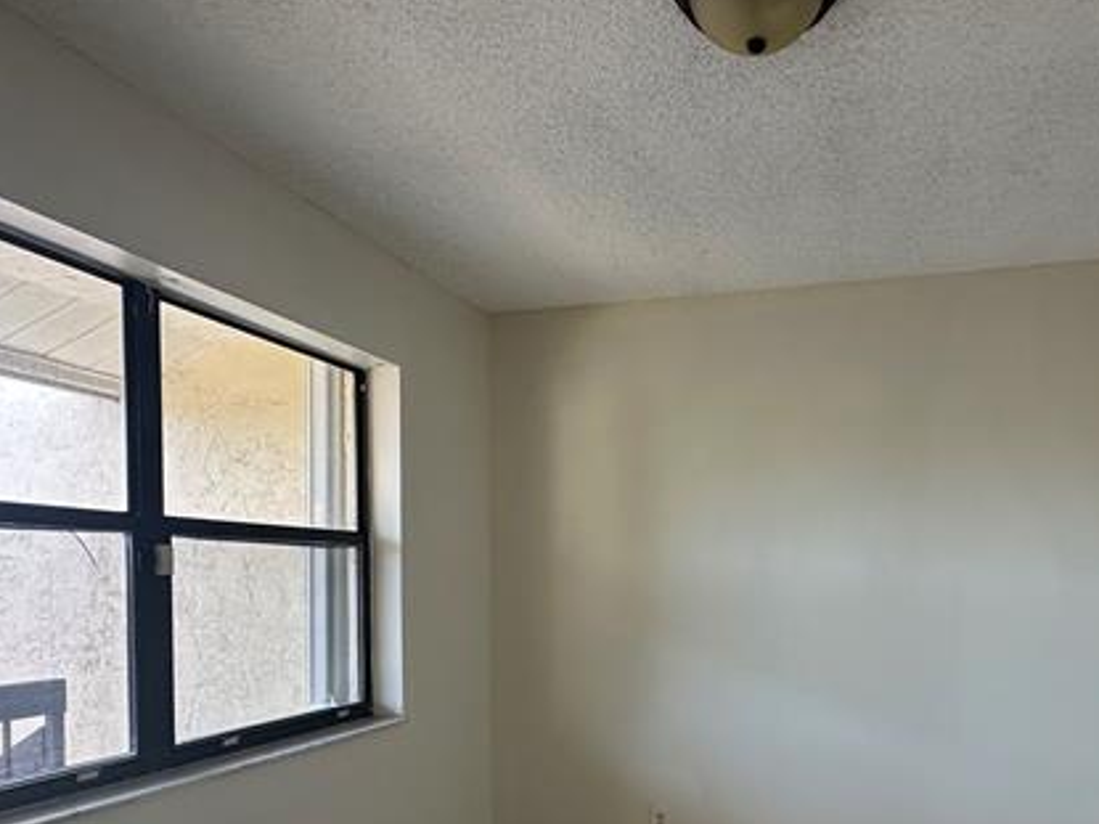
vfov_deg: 49.5
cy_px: 607
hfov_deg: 64.6
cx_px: 670
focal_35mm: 27
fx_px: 857
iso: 160
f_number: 2.2
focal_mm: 2.22
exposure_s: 1/99
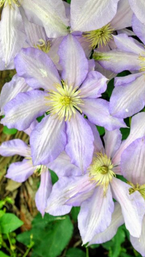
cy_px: 62
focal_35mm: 78
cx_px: 86
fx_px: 533
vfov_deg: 26.8
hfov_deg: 15.5
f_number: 4.5
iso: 200
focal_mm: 17.5
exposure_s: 1/80
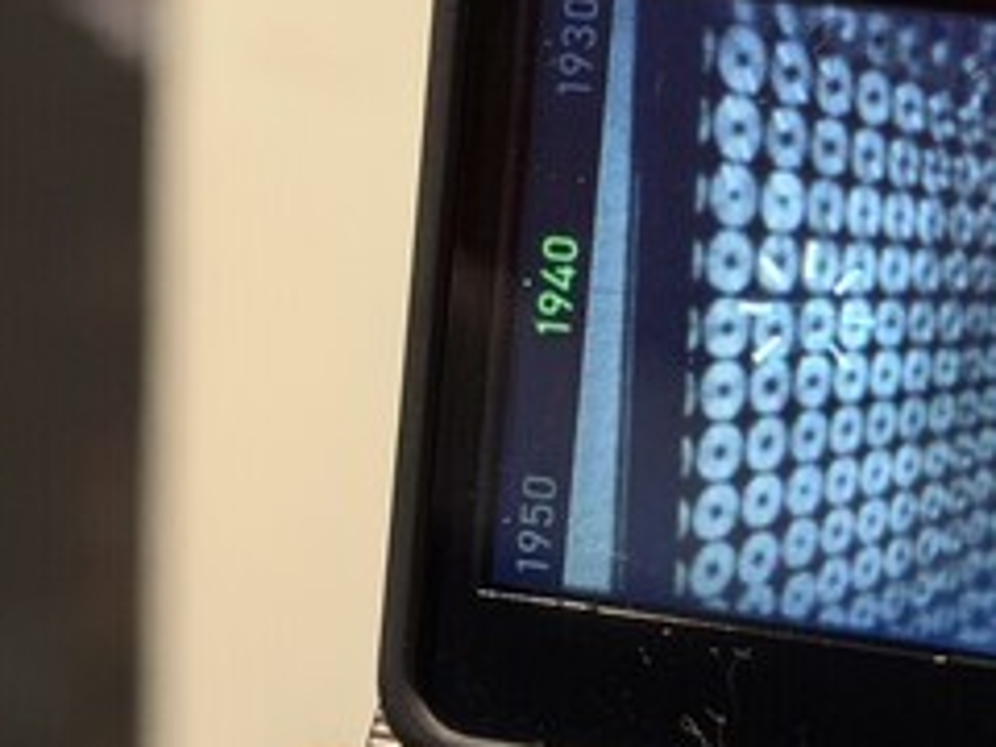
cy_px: 386
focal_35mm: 120
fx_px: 3453
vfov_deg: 12.3
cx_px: 851
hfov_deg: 16.3
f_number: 1.78
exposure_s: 1/33
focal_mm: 6.76
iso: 320
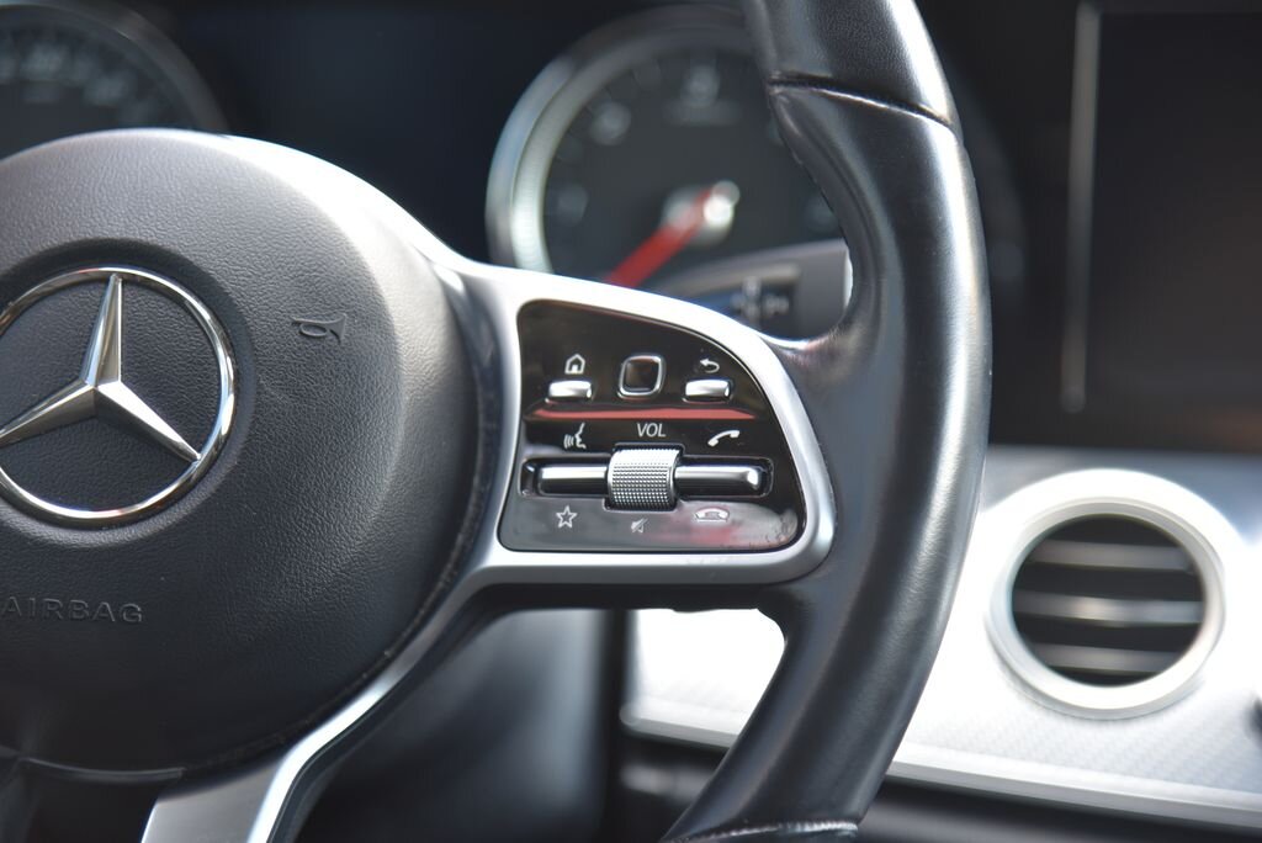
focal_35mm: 120
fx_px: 4209
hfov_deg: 17.1
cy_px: 422
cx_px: 631
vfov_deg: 11.4
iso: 500
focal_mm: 120
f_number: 4
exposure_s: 1/40
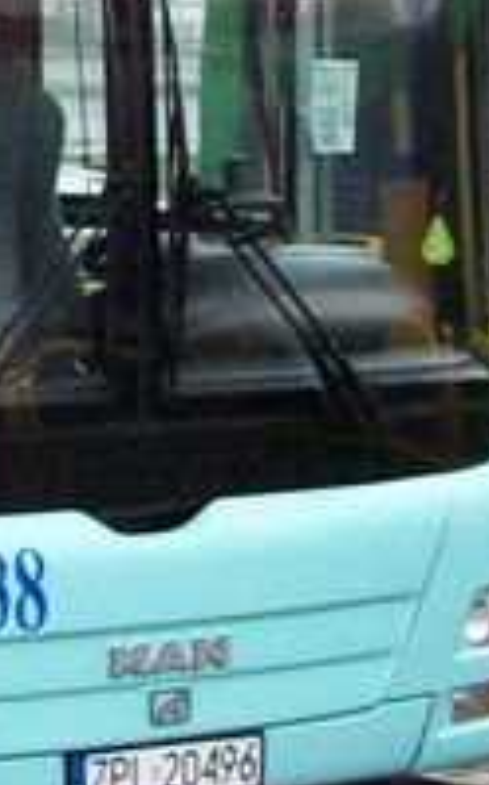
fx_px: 4103
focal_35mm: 192
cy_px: -36
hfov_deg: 6.4
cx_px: -745
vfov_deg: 10.8
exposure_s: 1/42
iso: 97
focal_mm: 7.6
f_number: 3
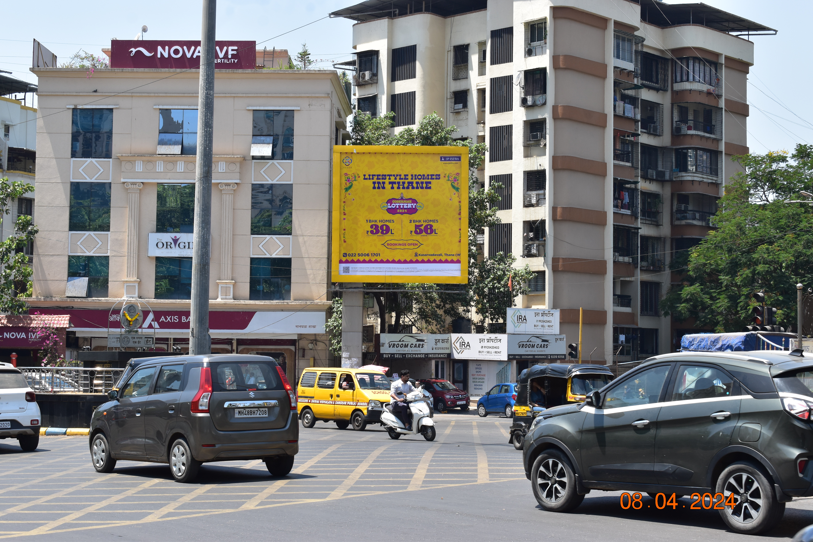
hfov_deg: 31.9
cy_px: 271
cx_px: 406
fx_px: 1423
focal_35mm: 63
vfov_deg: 21.6
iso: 400
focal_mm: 42
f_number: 11
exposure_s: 1/320
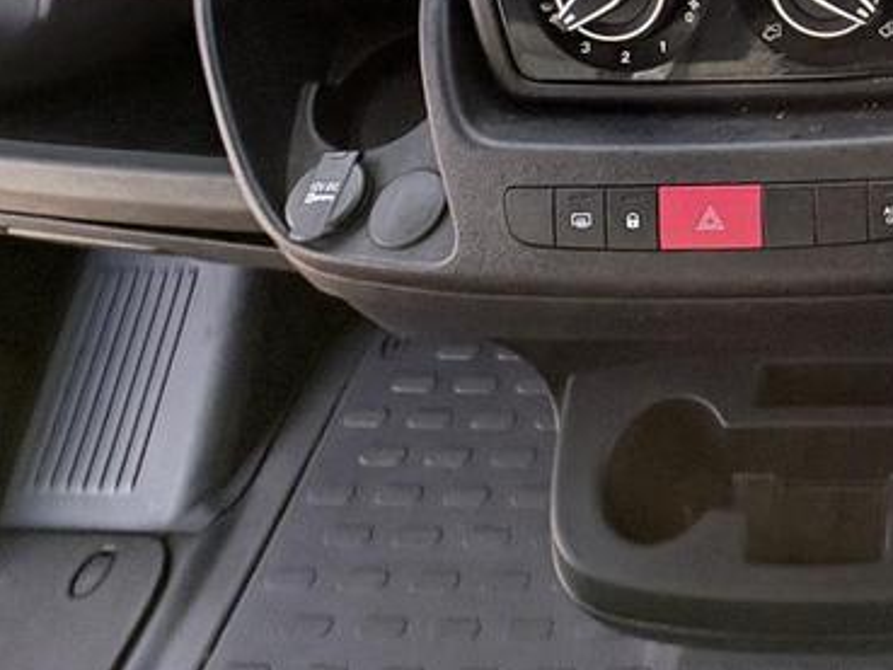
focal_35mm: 34
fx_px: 877
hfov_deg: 44.4
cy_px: -133
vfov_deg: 33.9
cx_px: 924
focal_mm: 2.22
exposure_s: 1/134
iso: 100
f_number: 2.2
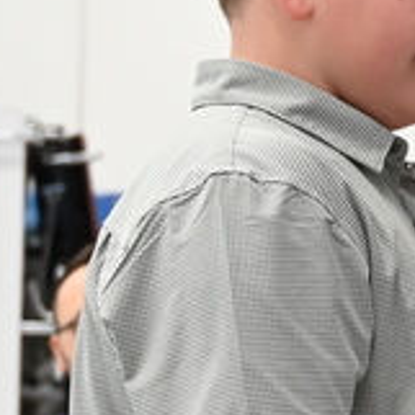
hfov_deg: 7.3
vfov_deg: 7.9
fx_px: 2998
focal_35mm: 221
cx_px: 1075
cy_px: 321
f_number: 4
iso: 1250
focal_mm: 41
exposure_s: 1/125
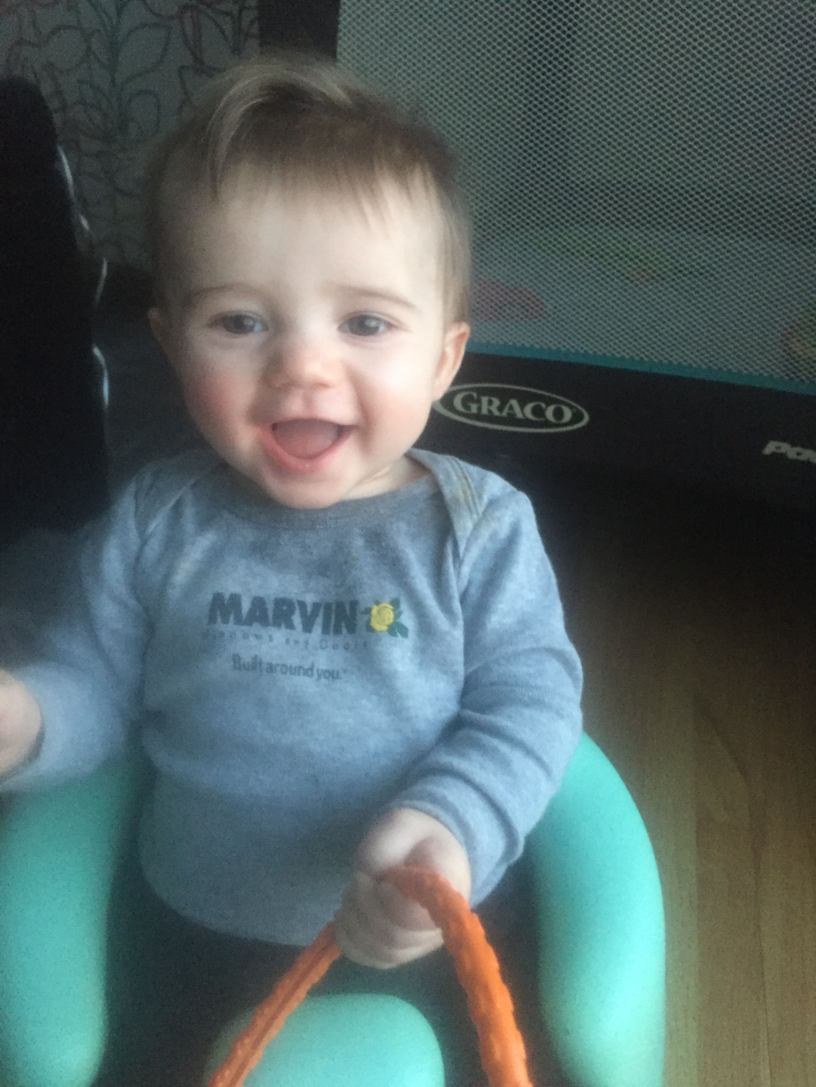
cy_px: 544
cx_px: 408
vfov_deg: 61.7
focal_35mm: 29
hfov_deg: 48.2
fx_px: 911
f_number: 2.2
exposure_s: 1/20
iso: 250
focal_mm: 4.15
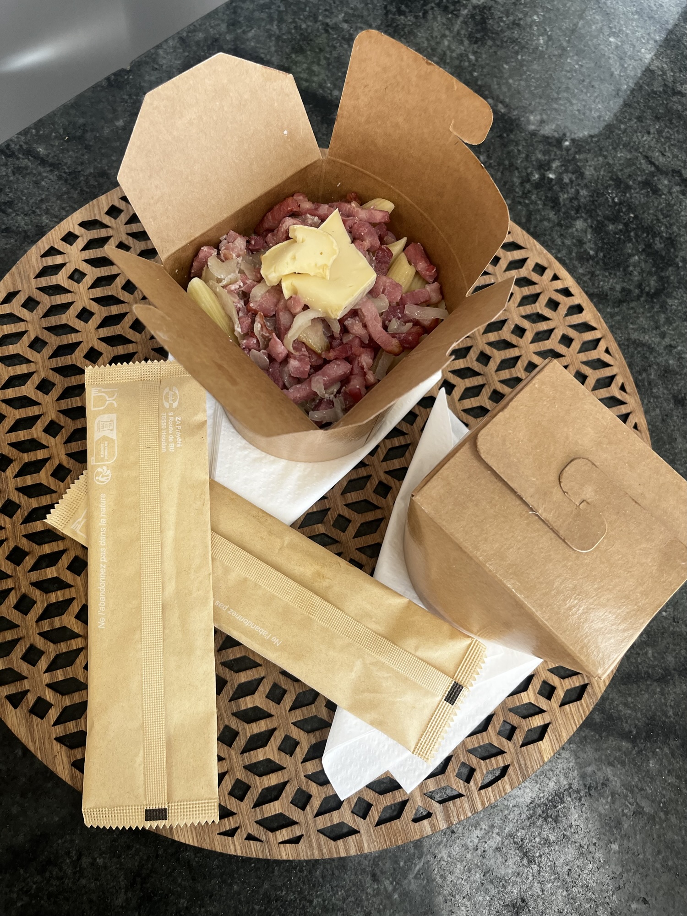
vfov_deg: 67.3
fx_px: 688
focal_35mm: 26
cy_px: 458
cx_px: 344
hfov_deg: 53.1
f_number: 1.6
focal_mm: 5.1
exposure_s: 1/121
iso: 64
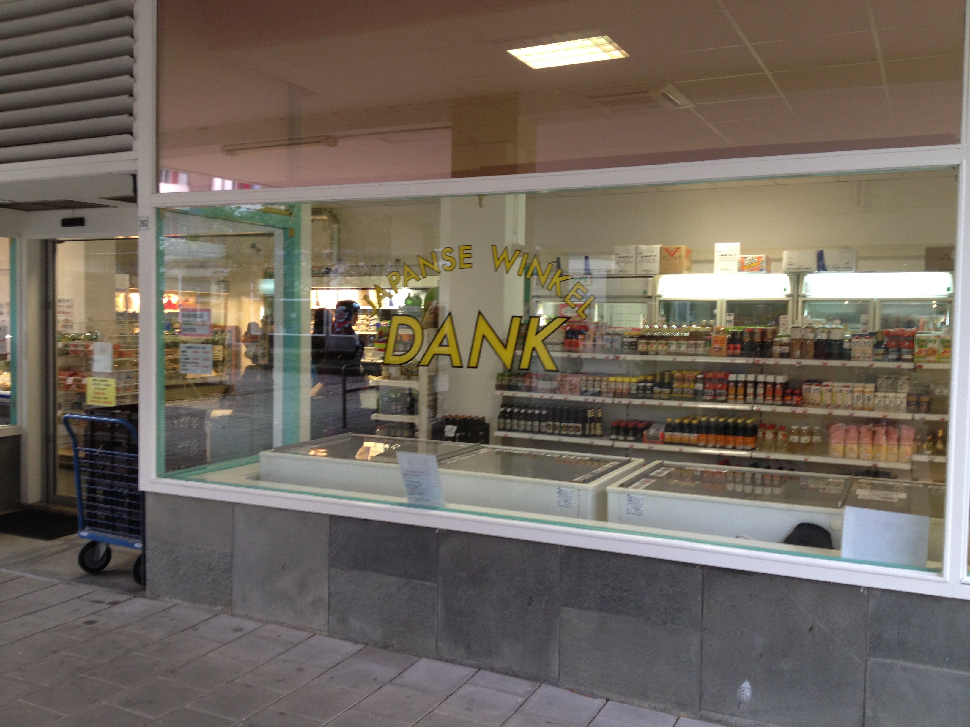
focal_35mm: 35
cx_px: 485
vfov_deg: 40.7
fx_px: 981
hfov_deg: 52.6
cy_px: 364
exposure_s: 1/20
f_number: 2.4
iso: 80
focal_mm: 4.28
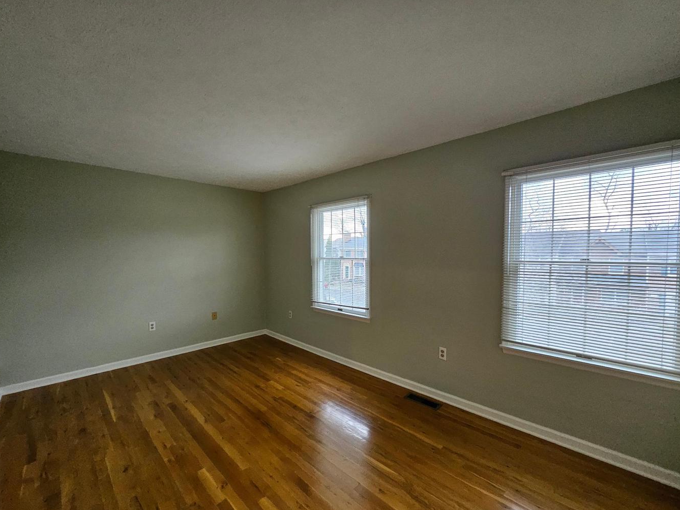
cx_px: 335
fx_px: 275
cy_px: 272
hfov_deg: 102.1
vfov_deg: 85.6
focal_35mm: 14
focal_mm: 1.7
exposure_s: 1/60
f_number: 2.2
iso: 400
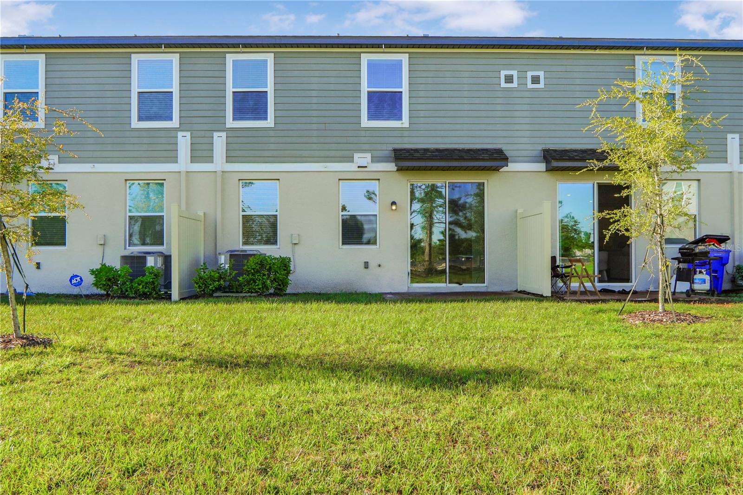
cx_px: 372
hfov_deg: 90.0
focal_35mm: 18
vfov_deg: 67.4
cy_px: 248
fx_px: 371
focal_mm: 12
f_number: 5
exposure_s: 1/200
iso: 100
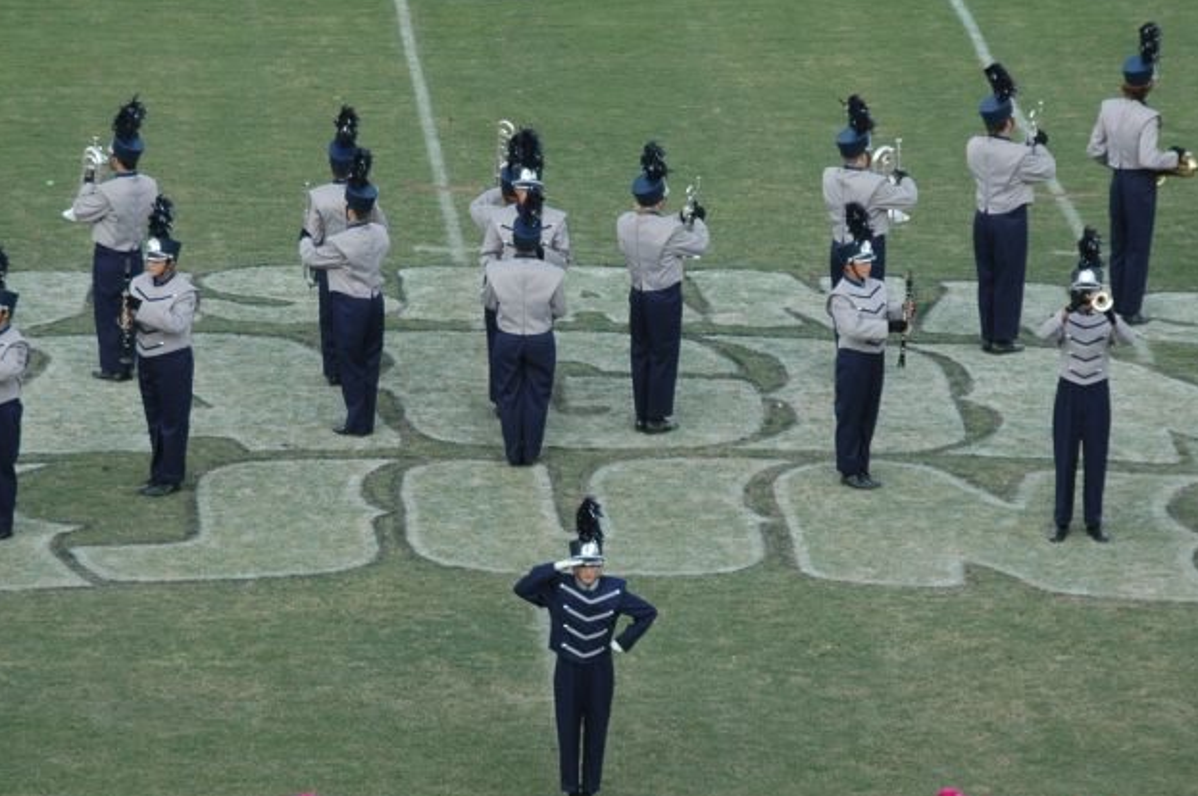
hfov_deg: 7.5
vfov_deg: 5.0
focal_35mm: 276
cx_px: 594
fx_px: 9175
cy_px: 525
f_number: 5.6
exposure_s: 1/200
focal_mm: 112
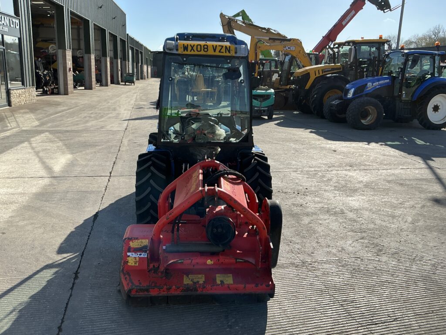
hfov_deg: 63.4
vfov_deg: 49.7
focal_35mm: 28
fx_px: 361
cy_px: 168
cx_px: 223
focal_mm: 3
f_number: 1.8
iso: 25
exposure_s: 1/1912
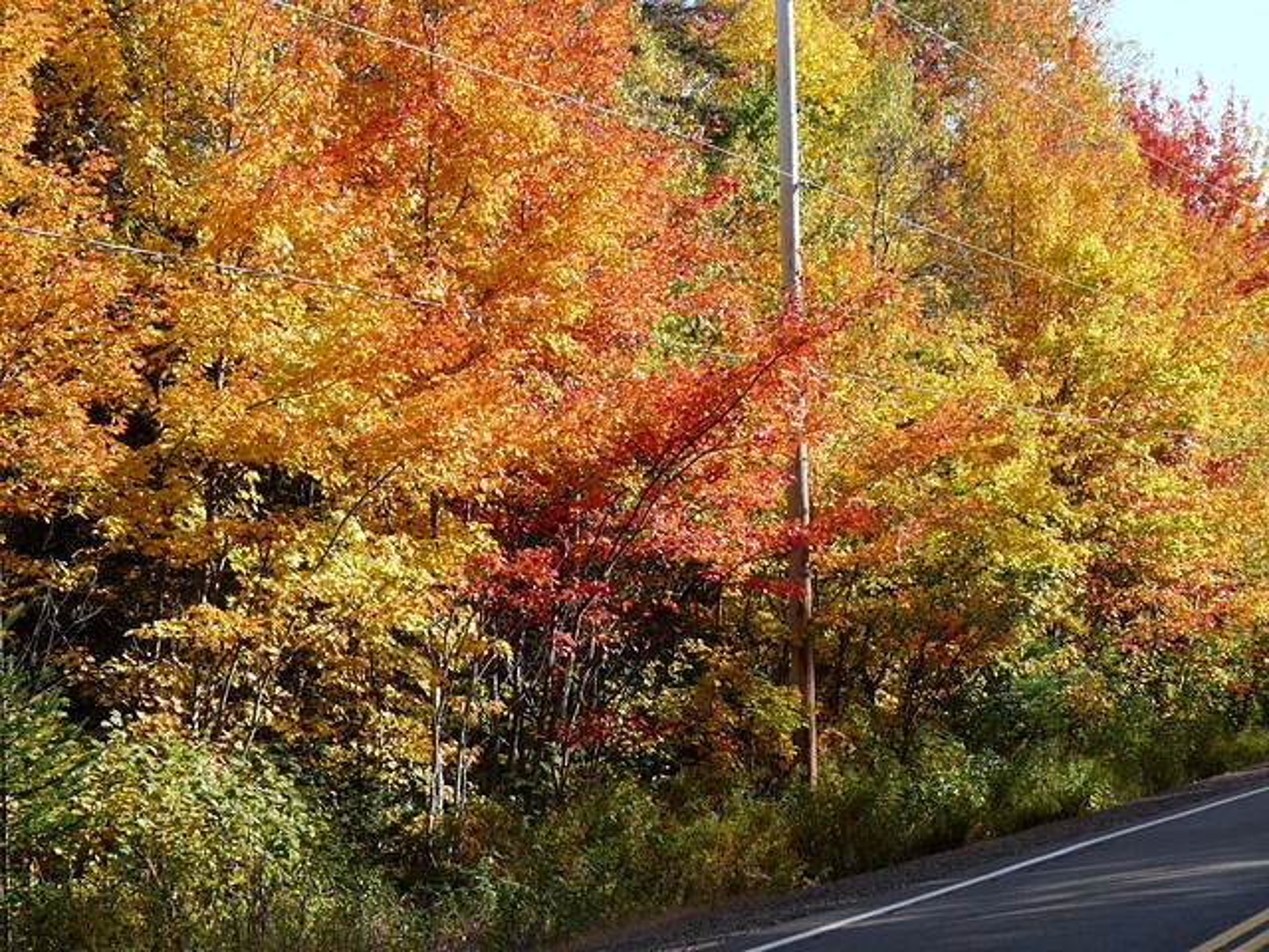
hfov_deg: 19.4
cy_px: 476
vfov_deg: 14.6
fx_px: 3703
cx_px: 634
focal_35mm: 101
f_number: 5.6
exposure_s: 1/250
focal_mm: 18
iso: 100
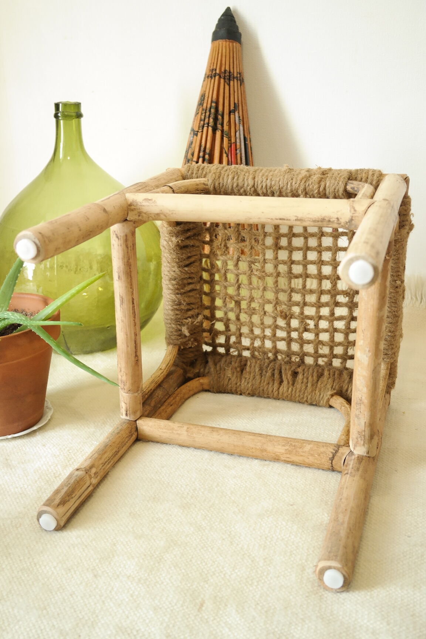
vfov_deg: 48.5
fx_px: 710
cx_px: 213
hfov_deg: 33.4
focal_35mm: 40
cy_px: 320
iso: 800
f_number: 5.6
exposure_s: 1/30
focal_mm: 26
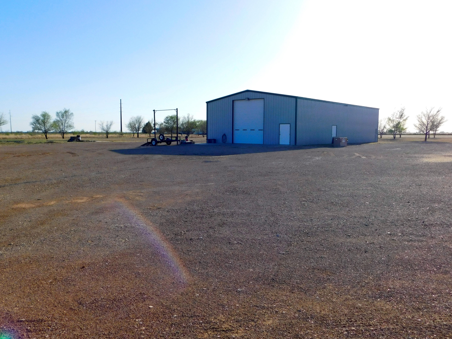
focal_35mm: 30
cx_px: 226
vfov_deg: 46.8
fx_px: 392
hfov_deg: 60.0
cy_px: 170
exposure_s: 1/400
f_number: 6.4
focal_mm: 5.3
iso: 125
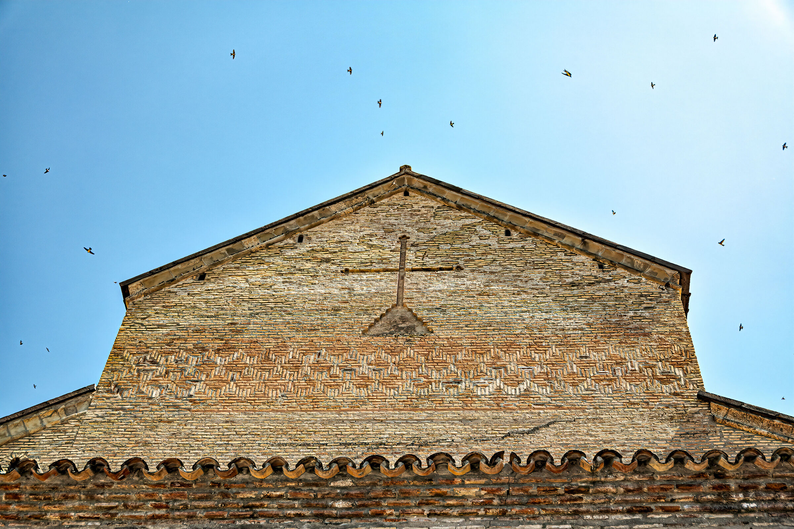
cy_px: 264
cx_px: 397
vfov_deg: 25.1
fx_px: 1191
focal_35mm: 54
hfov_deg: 36.9
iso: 64
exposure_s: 1/400
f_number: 4
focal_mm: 19.84
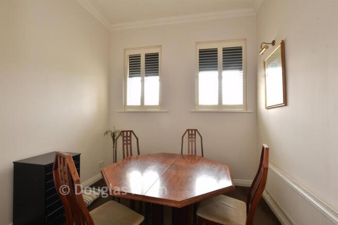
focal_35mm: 17
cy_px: 112
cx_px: 169
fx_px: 160
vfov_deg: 70.5
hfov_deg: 93.3
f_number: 8
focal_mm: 11.5
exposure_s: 1.2
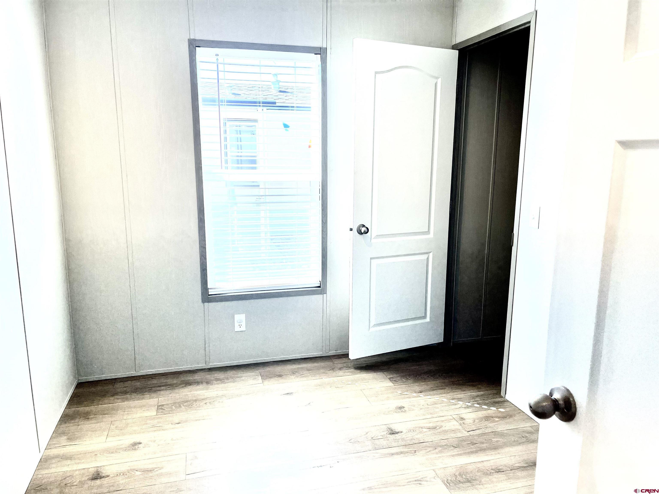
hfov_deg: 67.3
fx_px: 495
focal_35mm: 26
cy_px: 247
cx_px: 330
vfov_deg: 53.1
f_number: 1.6
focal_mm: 5.1
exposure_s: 1/164
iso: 50
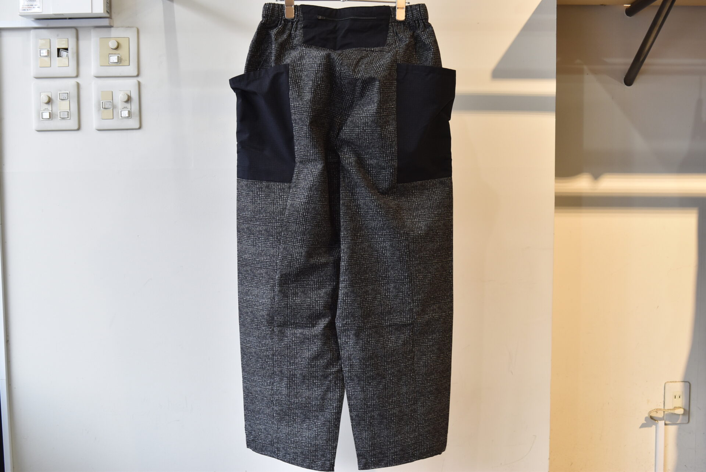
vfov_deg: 36.9
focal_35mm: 36
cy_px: 236
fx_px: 706
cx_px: 353
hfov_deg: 53.1
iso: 400
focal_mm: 24
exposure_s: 1/13
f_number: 6.3
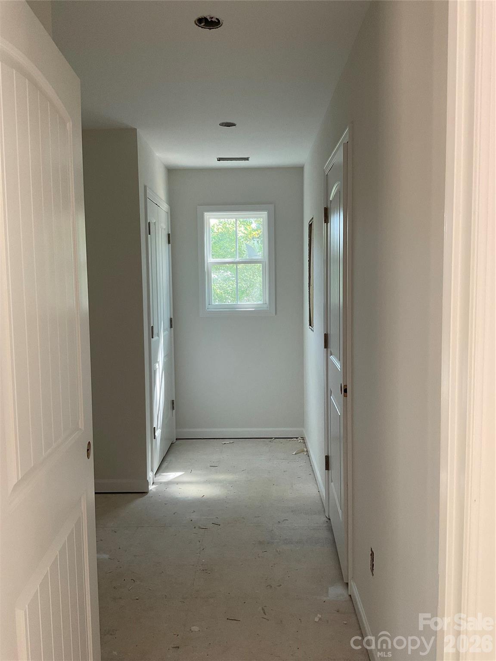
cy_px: 330
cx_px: 248
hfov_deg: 48.2
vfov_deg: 61.7
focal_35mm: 29
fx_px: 554
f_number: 1.8
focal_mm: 3
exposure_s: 1/75
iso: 64
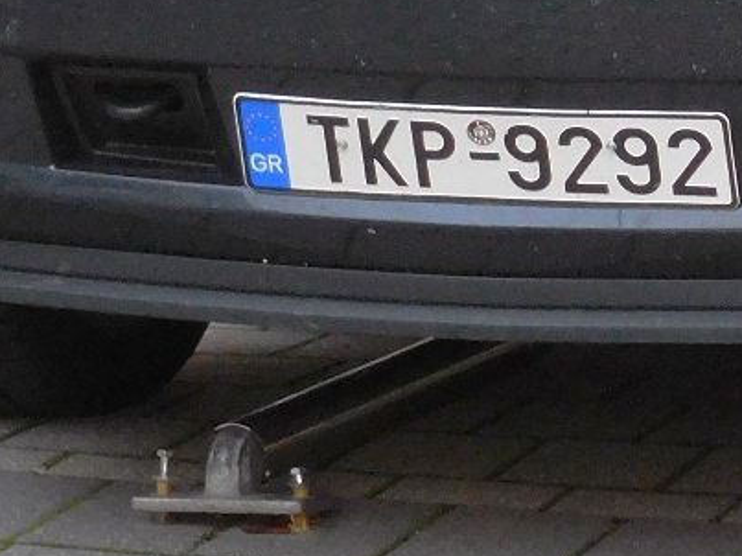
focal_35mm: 288
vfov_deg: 5.1
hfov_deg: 6.8
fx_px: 6171
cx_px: 861
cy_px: -368
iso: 400
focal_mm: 12.6
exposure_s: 1/20
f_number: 4.7
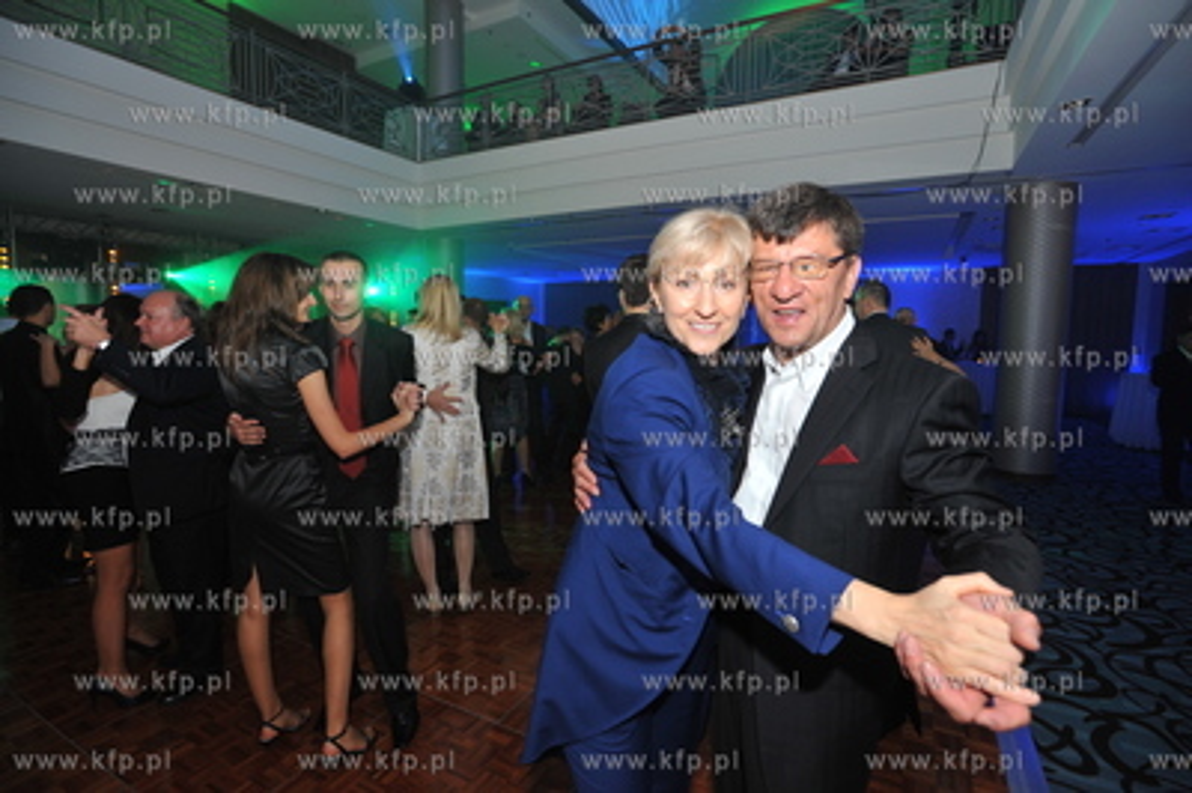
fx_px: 562
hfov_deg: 93.3
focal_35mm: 17
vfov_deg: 70.3
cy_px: 396
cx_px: 596
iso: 1000
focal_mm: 17
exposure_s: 1/40
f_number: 5
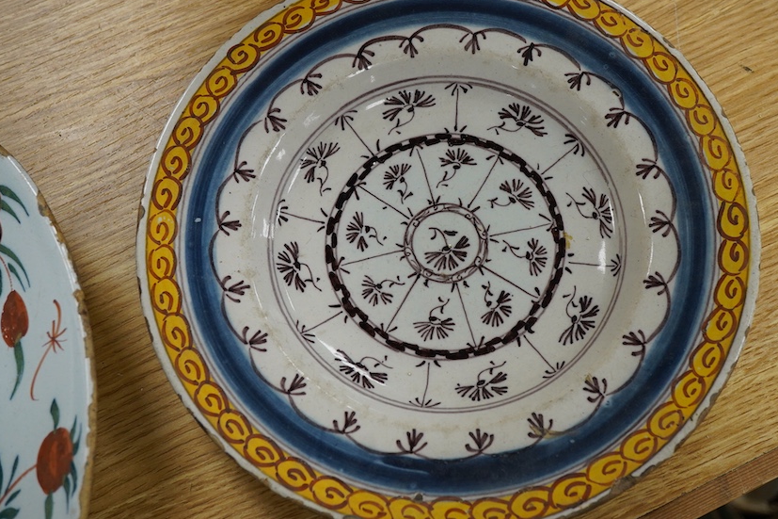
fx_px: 1059
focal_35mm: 49
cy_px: 238
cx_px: 416
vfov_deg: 27.5
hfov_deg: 40.3
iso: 1250
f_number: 9
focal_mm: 30
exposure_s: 1/125
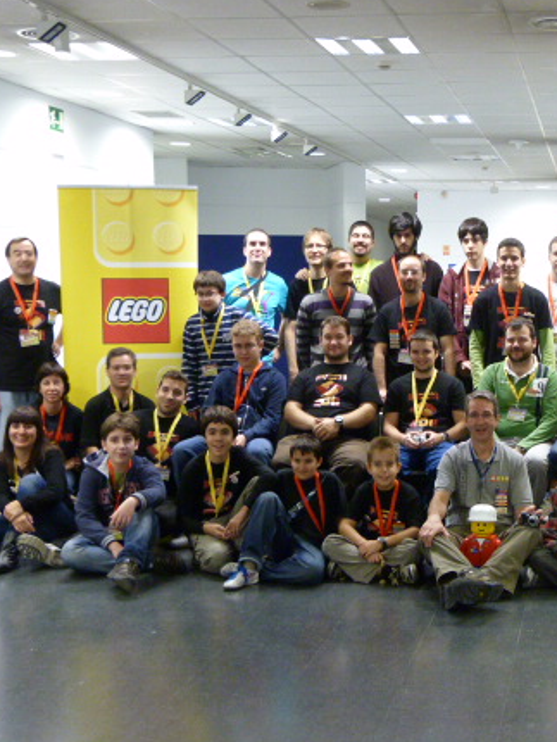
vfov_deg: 33.2
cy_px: 390
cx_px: 498
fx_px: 1243
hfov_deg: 24.5
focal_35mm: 58
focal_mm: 7
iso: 400
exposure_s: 1/8
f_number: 3.1
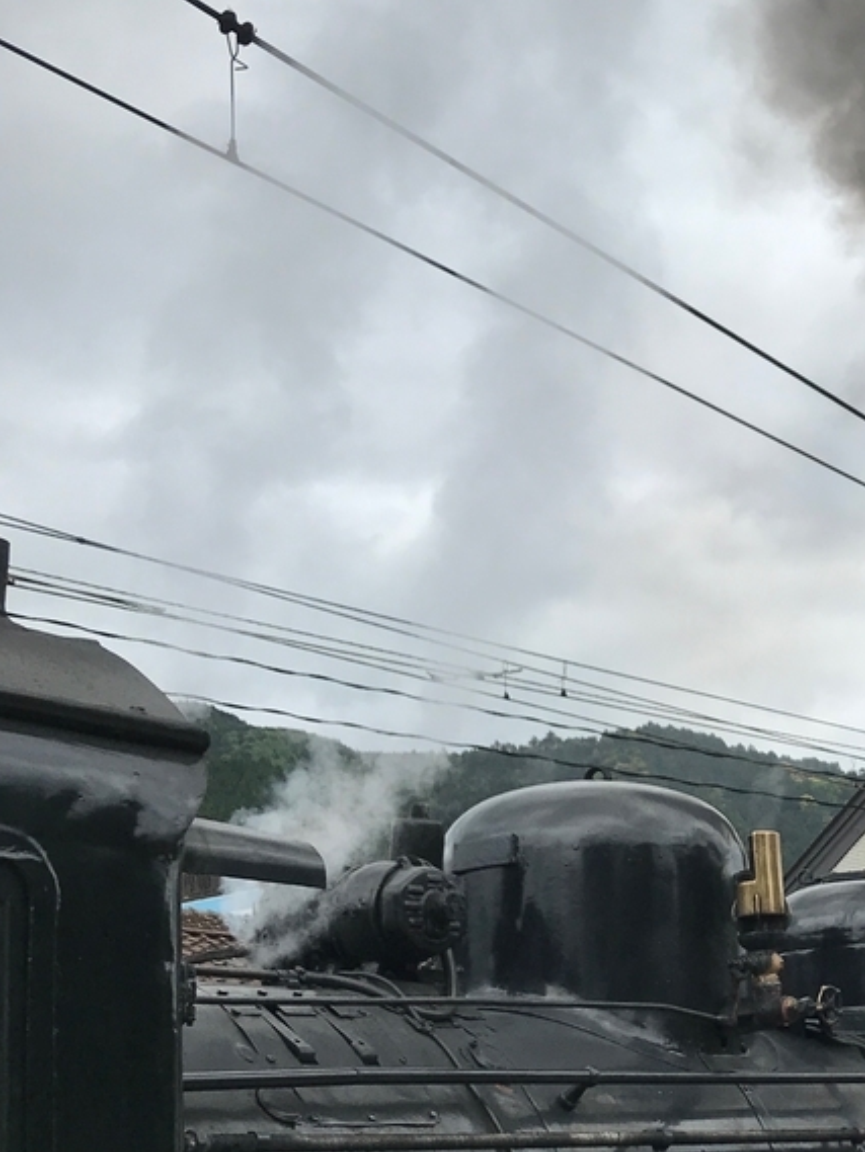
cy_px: 848
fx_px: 1965
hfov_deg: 23.8
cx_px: 865
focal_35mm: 59
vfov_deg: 32.2
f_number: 1.8
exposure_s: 1/2083
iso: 20
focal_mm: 3.99
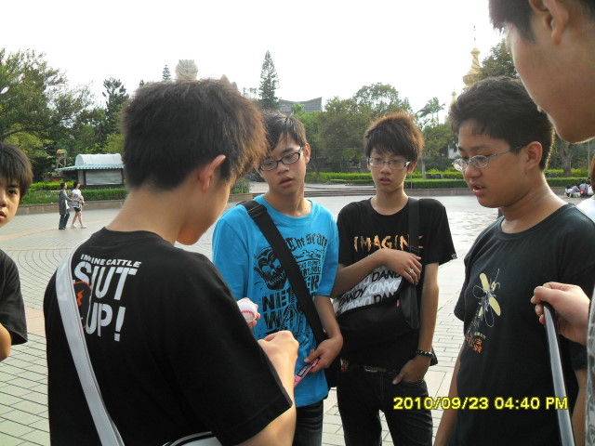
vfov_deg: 40.7
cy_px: 223
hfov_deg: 52.6
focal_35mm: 35
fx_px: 602
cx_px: 298
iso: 100
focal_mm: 6.2
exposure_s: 1/350
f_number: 2.8
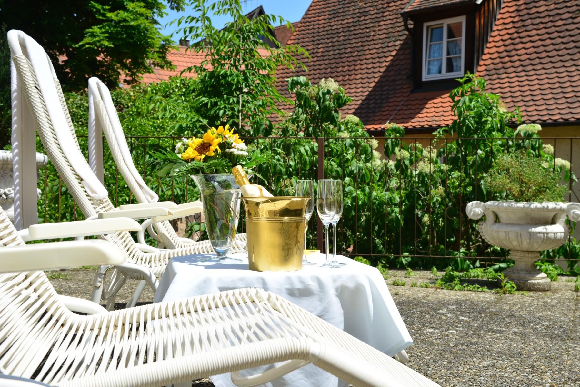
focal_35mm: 46
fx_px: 741
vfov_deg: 29.3
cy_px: 194
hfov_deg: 42.7
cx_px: 290
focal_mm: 46
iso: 100
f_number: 9
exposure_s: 1/125
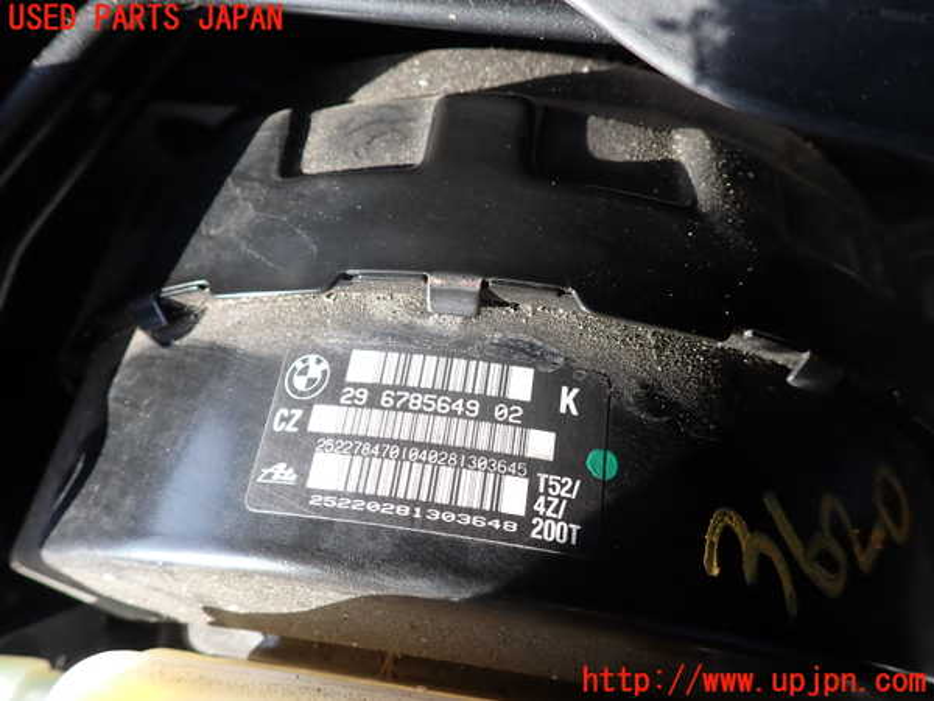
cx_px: 467
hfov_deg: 69.4
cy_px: 350
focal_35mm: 25
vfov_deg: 54.9
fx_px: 675
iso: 100
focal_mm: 4.5
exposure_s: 1/200
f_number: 2.8
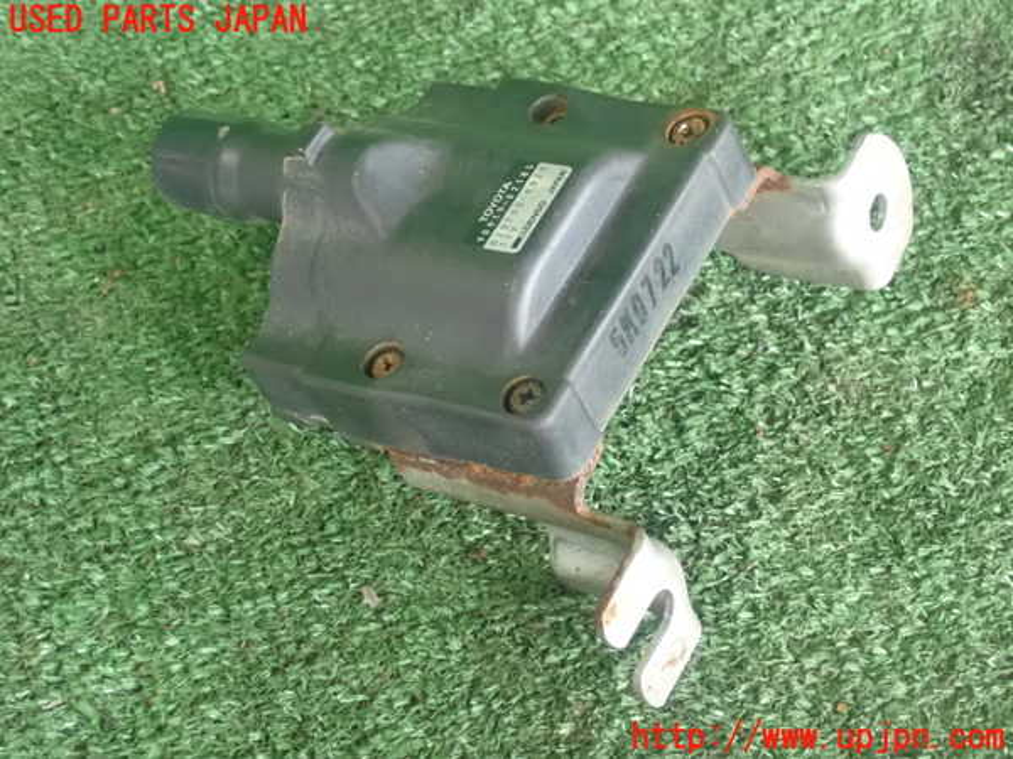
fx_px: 1902
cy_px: 380
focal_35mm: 65
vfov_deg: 22.6
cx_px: 506
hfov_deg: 29.8
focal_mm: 11.78
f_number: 3.8
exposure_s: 1/60
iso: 1600
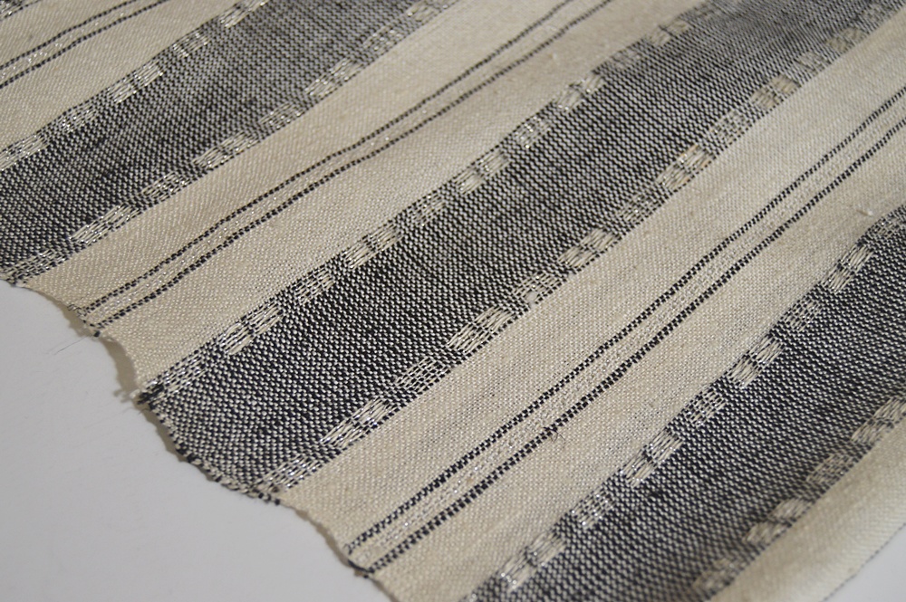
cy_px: 301
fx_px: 1320
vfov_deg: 25.7
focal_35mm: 52
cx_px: 453
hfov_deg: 37.9
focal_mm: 35
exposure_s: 1/60
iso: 720
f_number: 4.5
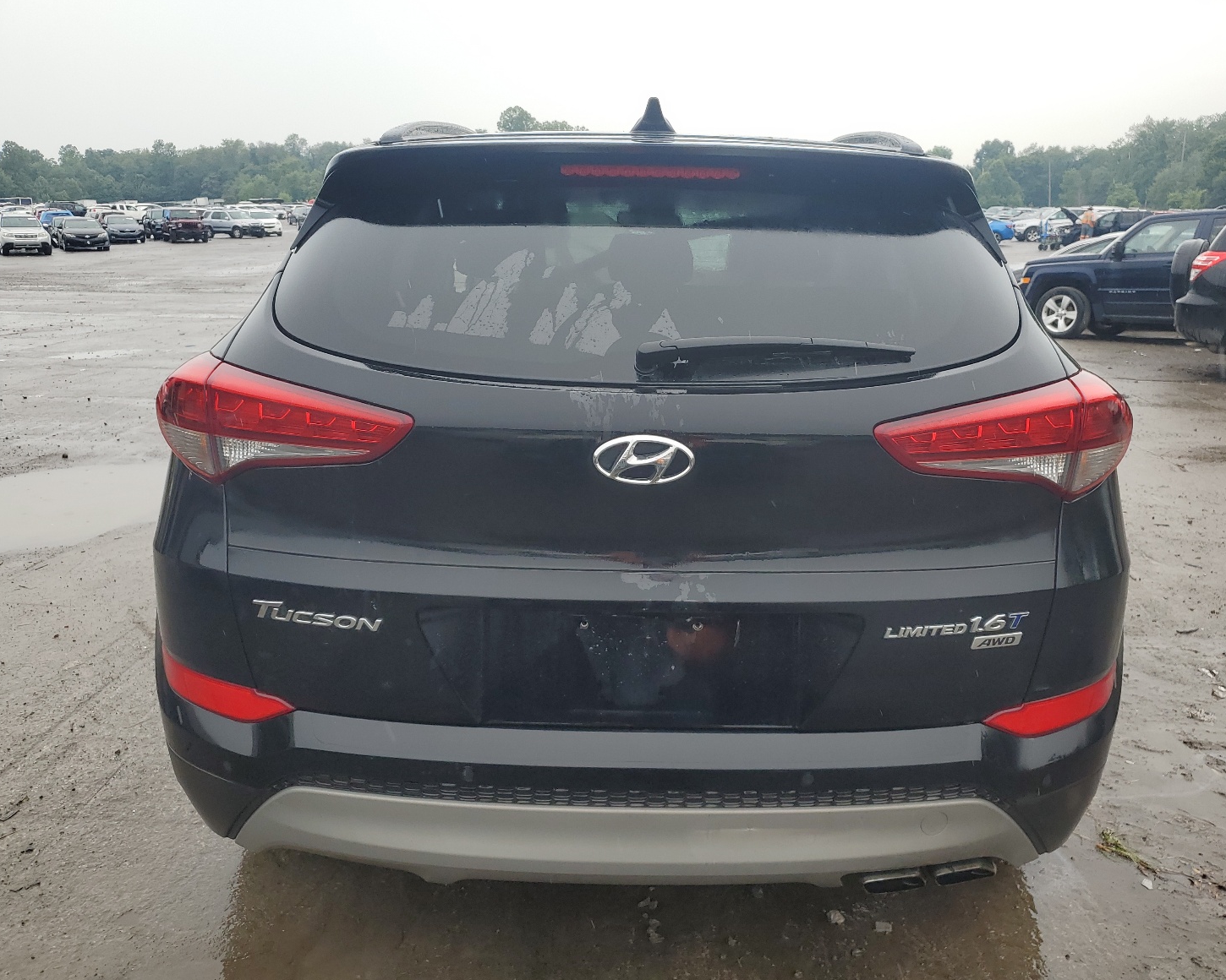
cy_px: 476
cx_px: 674
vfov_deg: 51.5
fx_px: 1016
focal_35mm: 28
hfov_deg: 62.1
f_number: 1.5
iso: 50
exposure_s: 1/556
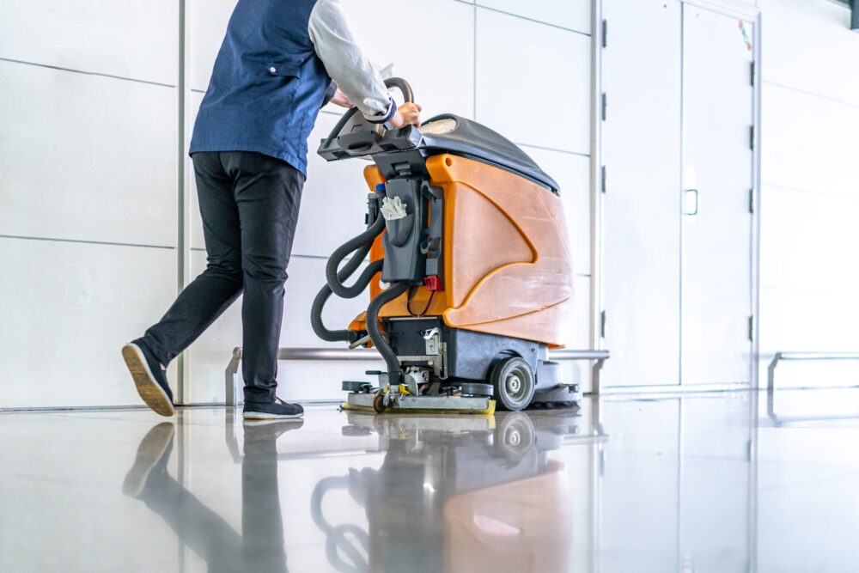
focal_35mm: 55
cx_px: 430
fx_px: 1312
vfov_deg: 24.6
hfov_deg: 36.2
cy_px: 286
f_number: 1.8
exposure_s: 1/200
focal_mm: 55
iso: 1000
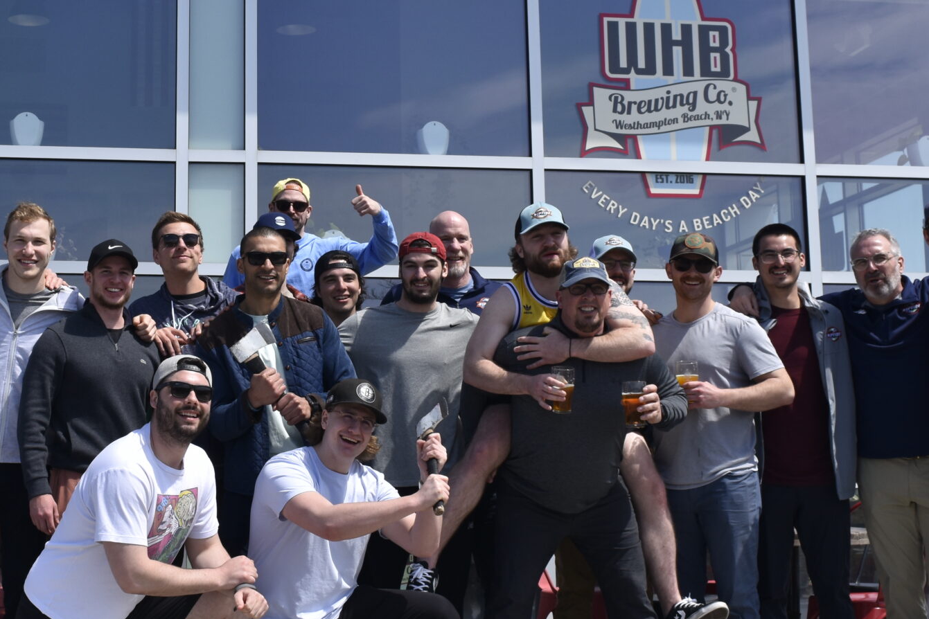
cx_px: 287
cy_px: 236
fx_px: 1626
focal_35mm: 63
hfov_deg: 31.6
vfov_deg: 21.5
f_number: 8
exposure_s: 1/500
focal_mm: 22
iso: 160
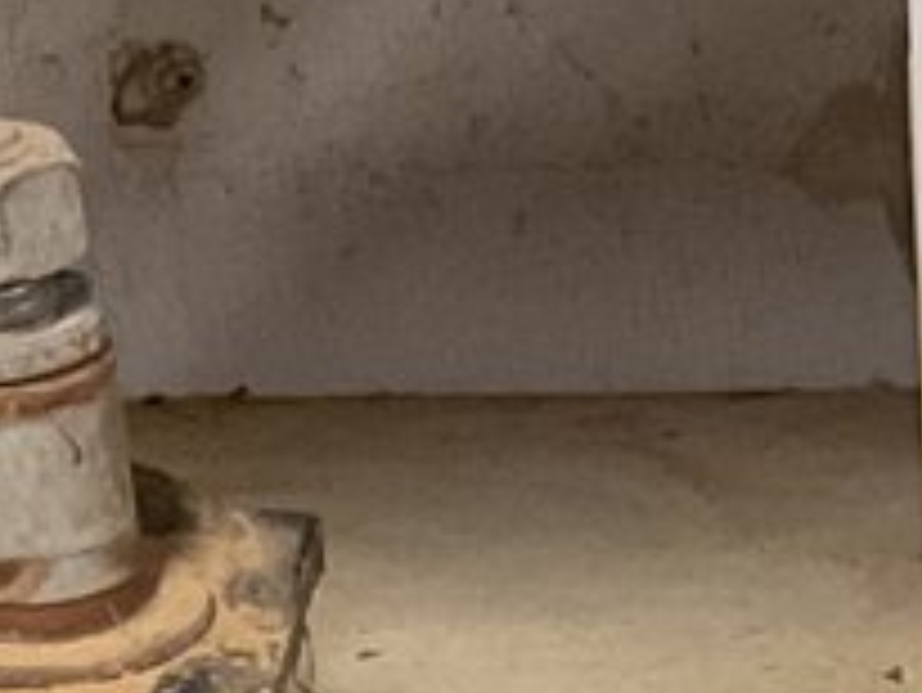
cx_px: 1361
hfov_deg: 9.0
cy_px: 2315
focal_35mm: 214
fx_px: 5703
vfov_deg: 6.2
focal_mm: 3
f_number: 1.8
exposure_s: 1/40
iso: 250
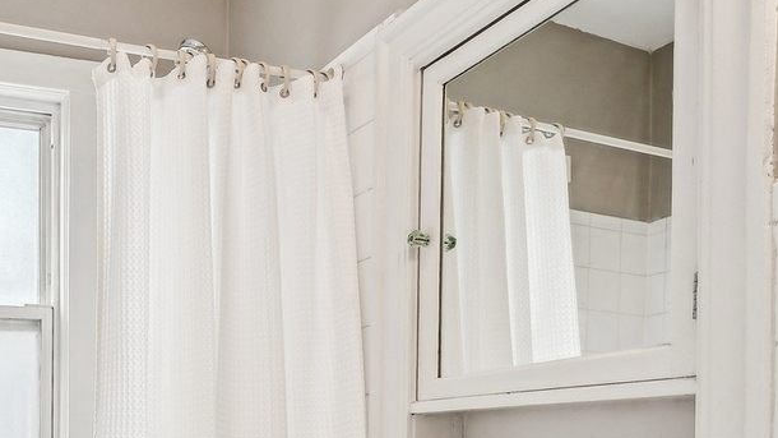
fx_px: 804
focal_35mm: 39
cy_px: 478
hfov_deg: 47.7
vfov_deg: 27.9
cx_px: 116
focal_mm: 14
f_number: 10
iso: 100
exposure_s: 1/4
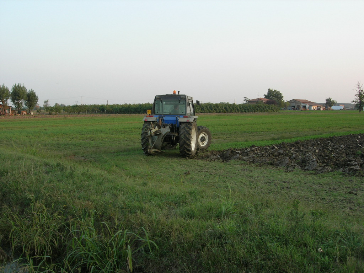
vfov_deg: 37.7
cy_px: 136
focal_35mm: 38
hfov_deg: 49.0
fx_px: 400
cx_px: 182
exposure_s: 1/79.6
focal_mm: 7.8
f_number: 4.8
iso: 64
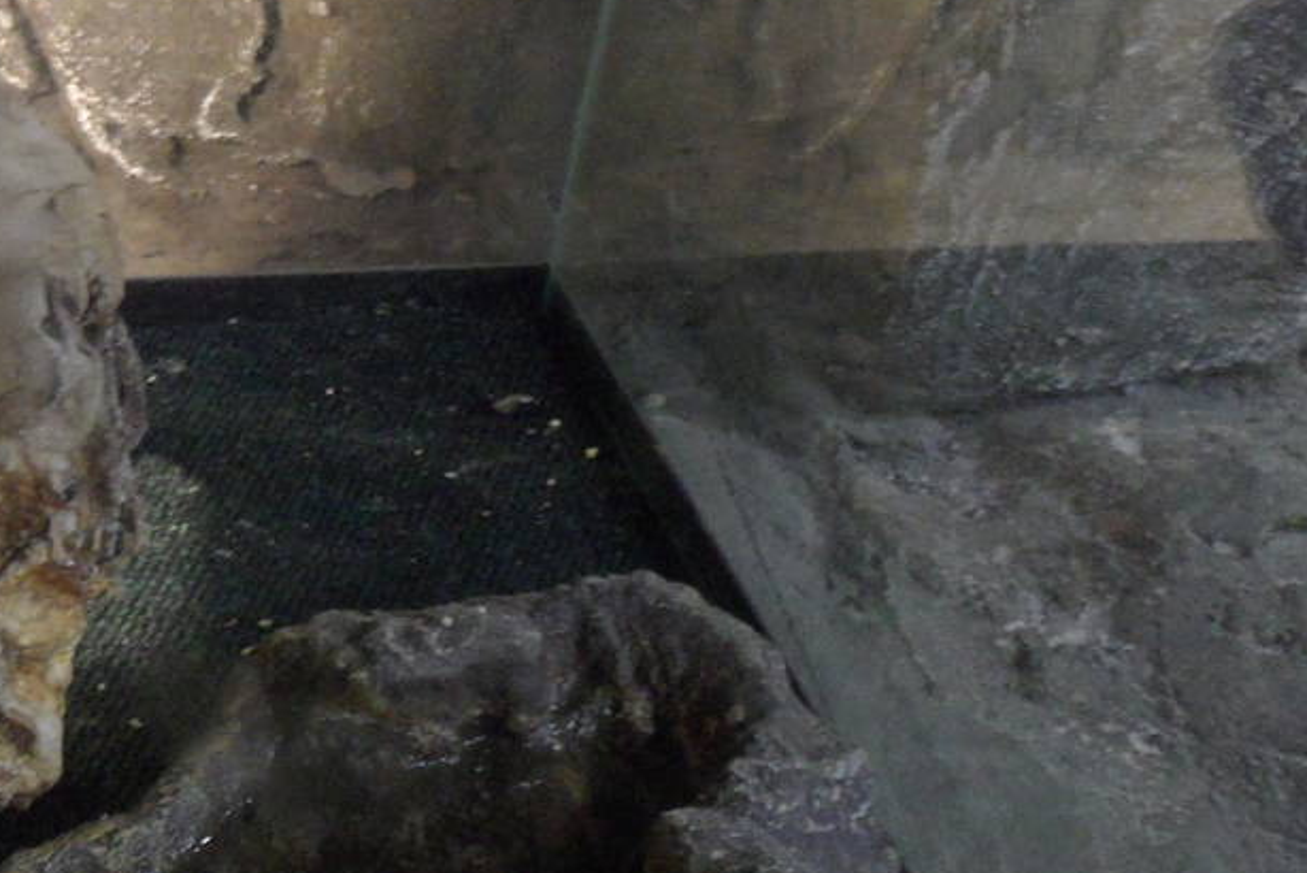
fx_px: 2361
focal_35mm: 65
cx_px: -83
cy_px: 377
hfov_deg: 28.5
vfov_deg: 20.9
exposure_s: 1/8
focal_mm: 3.9
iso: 200
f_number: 3.2
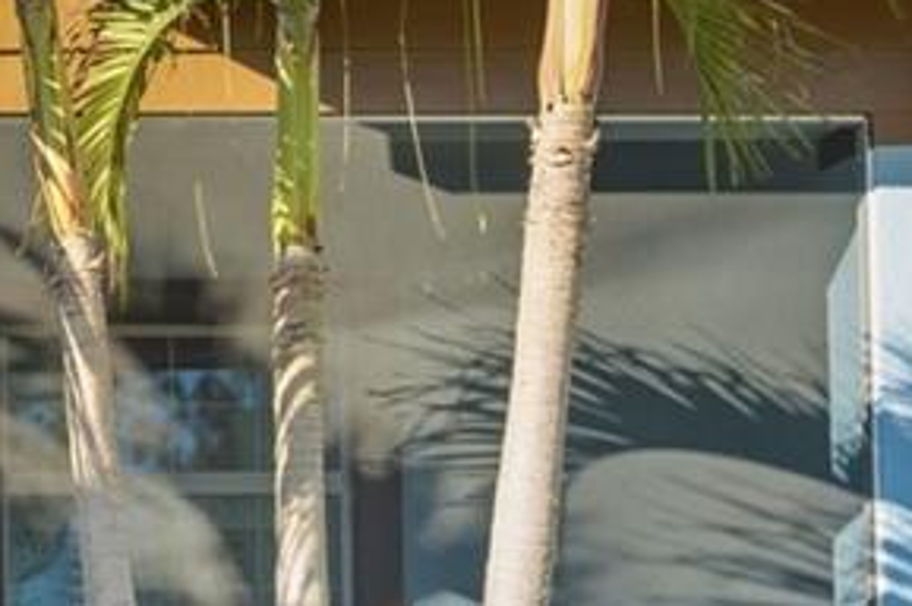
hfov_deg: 16.7
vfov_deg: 12.3
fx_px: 2783
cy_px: 541
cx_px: -514
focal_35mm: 110
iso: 200
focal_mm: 31
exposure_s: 1/250
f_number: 8
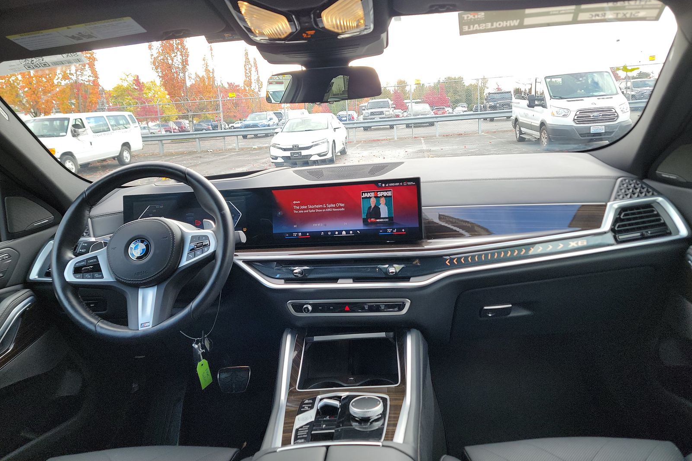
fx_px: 480
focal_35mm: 25
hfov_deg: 71.5
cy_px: 203
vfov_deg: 51.2
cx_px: 346
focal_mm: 6.7
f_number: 1.8
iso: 62
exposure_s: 1/59
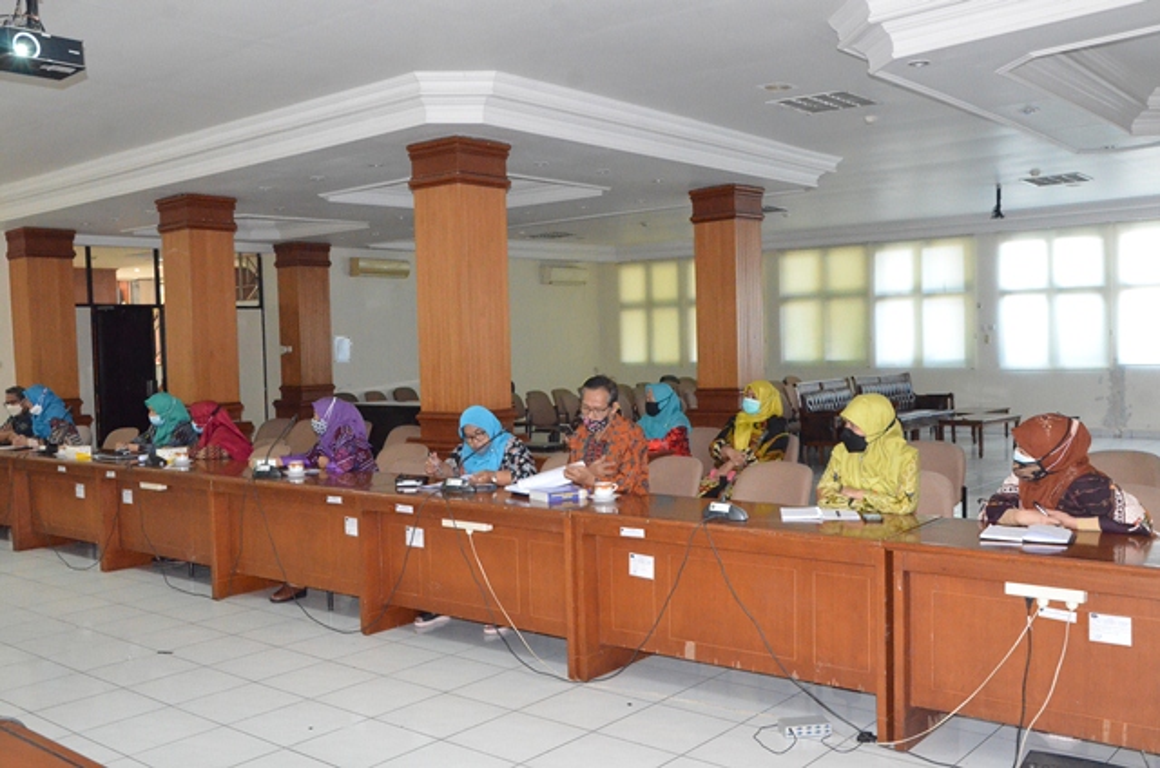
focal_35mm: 33
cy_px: 384
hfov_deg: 57.3
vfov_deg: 39.8
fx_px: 1061
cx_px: 580
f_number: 8
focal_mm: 22
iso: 6400
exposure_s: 1/60
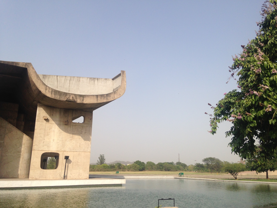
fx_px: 264
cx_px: 138
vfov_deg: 42.9
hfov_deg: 55.4
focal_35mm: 33
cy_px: 104
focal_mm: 4.12
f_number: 2.4
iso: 50
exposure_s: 1/1550
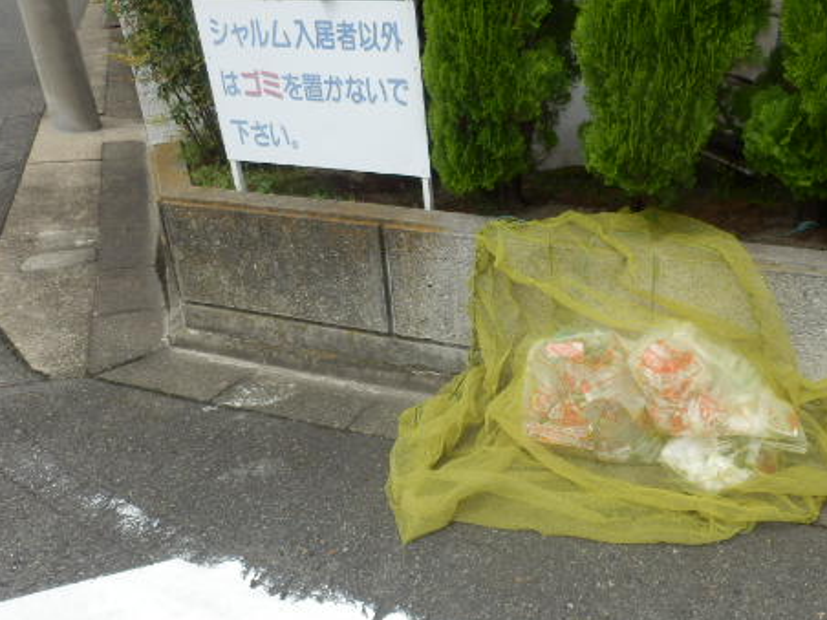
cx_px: 542
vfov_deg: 41.8
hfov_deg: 53.1
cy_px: 335
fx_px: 812
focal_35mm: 34
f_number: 3
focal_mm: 4.2
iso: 80
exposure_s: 1/1000
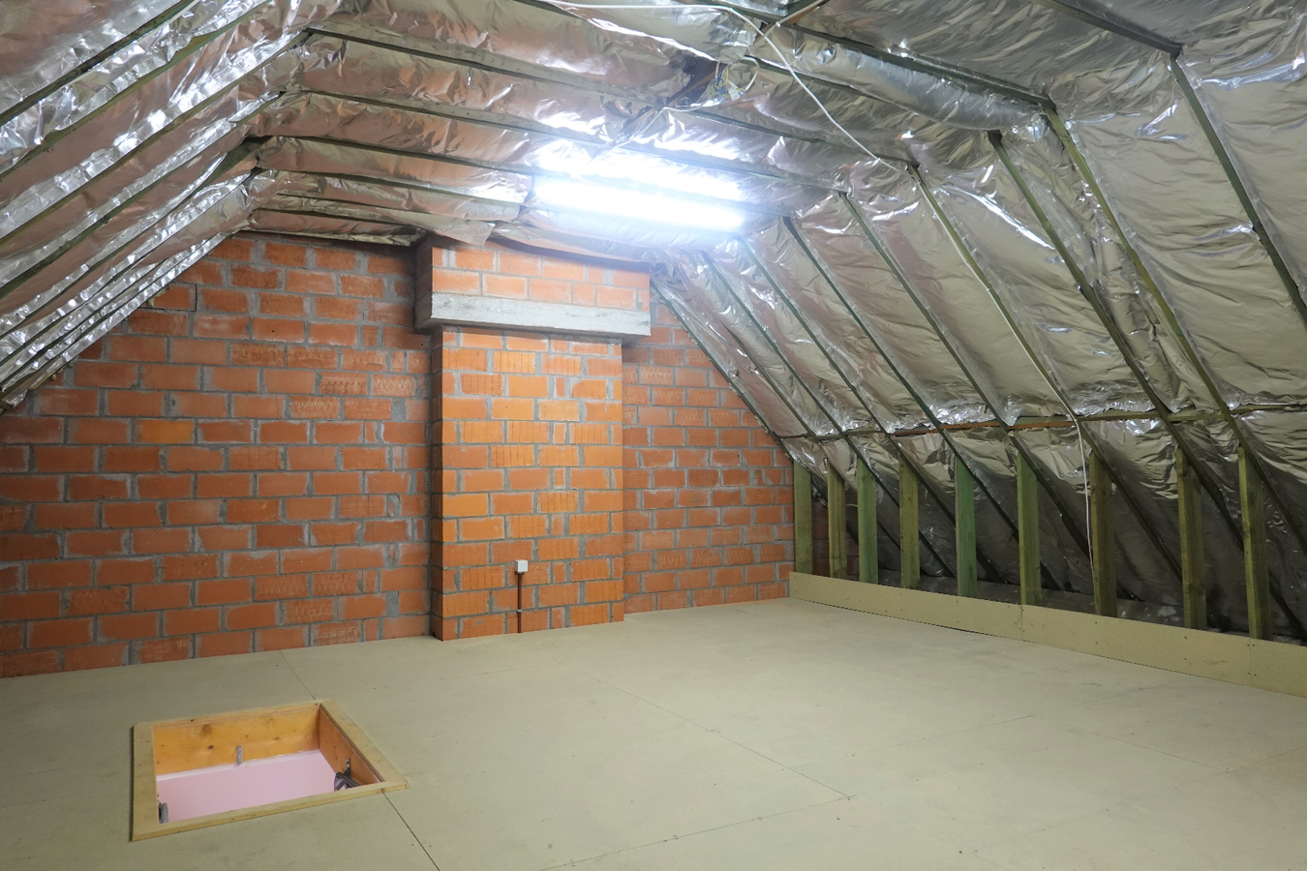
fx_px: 871
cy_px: 436
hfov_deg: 73.7
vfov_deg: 53.1
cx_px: 654
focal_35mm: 24
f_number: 2.8
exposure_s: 1/25
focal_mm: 9
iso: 800
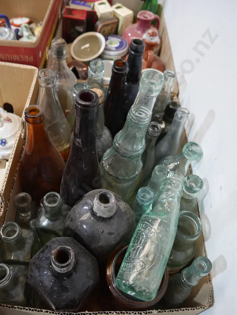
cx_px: 118
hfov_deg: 44.2
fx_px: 292
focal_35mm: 32
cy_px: 158
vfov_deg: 56.8
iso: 1600
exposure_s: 1/60
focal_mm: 16
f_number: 3.6
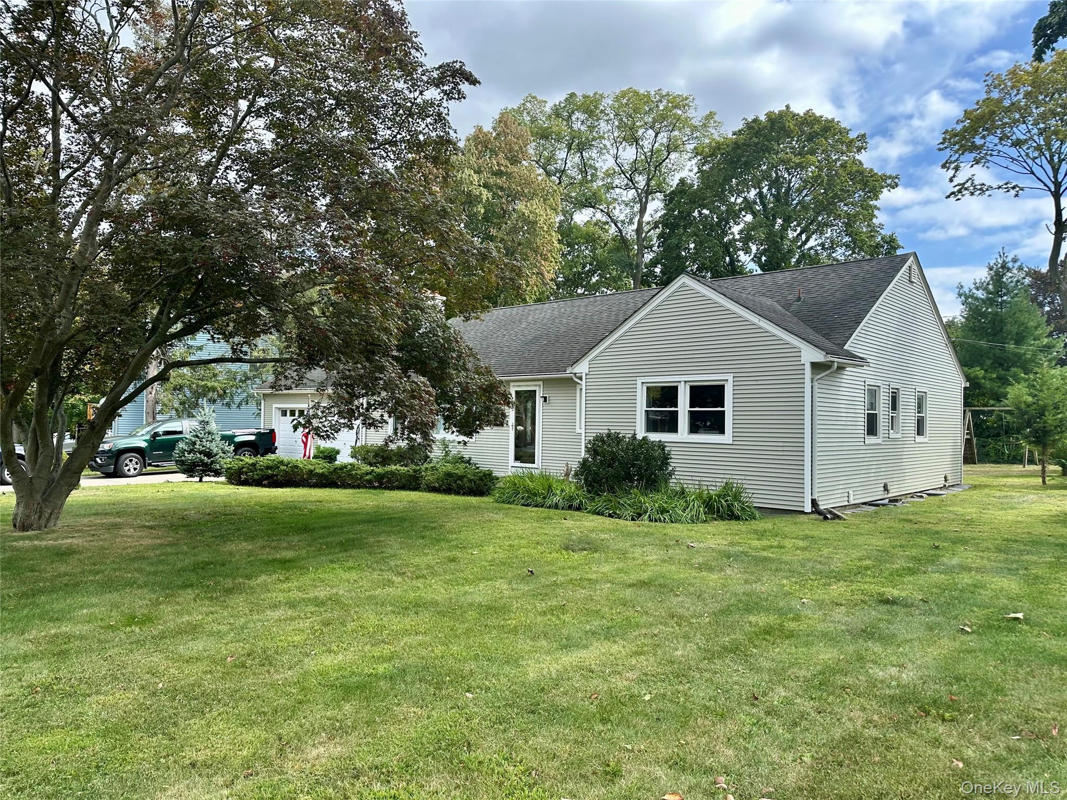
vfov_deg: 56.8
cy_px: 400
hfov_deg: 71.6
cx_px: 534
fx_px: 740
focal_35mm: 24
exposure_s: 1/1517
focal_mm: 6.86
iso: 80
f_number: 1.78
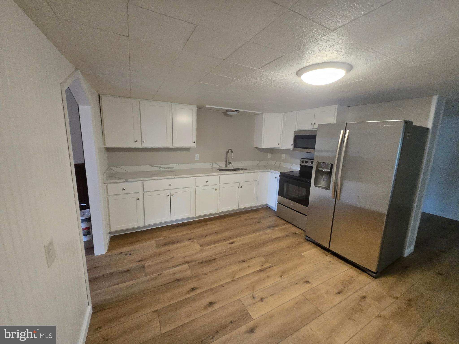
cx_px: 230
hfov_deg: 106.2
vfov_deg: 89.9
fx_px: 172
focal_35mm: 13
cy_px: 172
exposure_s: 1/60
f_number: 2.2
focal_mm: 1.7
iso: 400
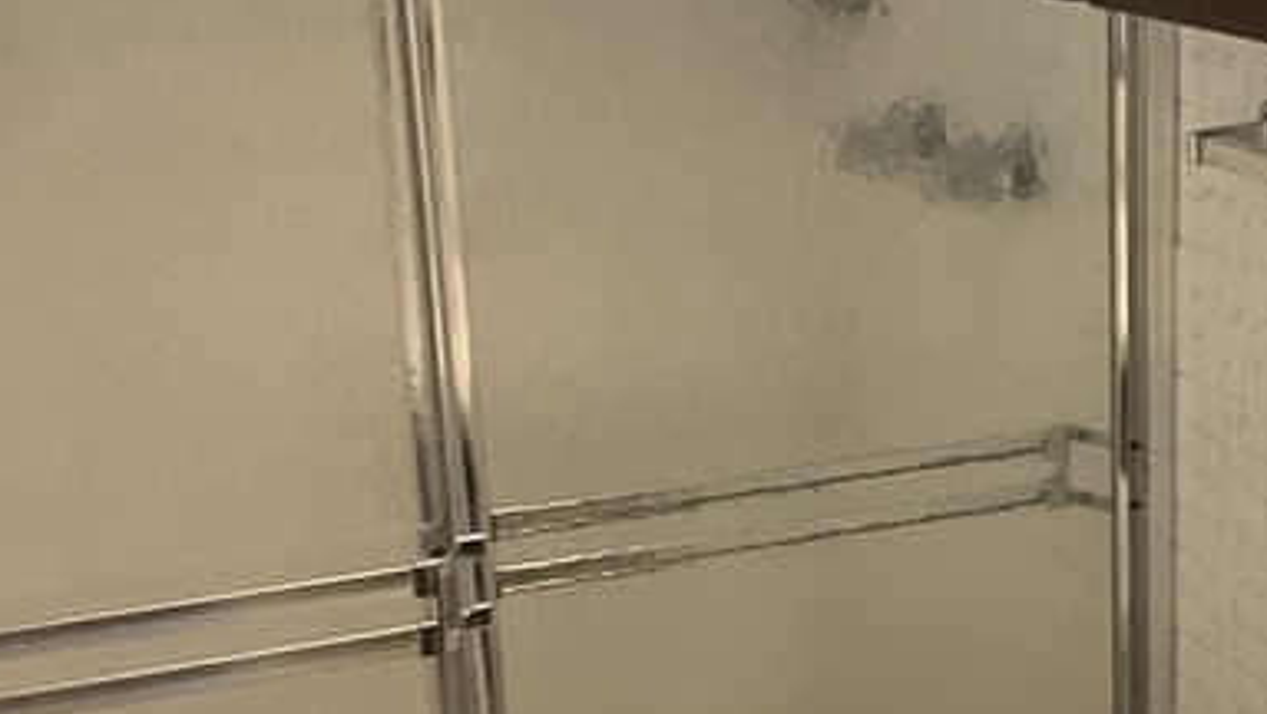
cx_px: 1148
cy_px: 506
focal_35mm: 89
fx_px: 2992
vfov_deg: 13.6
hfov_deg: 23.3
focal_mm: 3
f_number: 1.8
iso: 200
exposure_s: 1/60
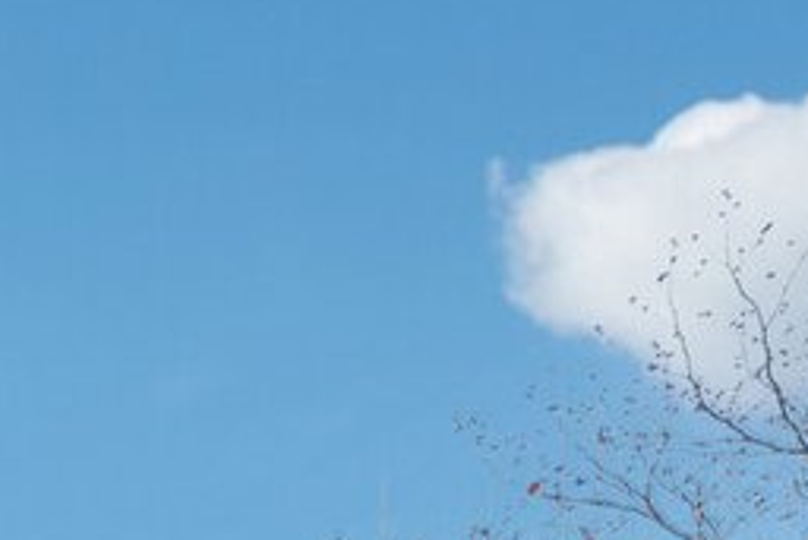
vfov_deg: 8.6
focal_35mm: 112
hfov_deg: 9.2
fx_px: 2515
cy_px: 1931
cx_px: -2124
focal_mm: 14
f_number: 8
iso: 250
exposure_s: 1/320
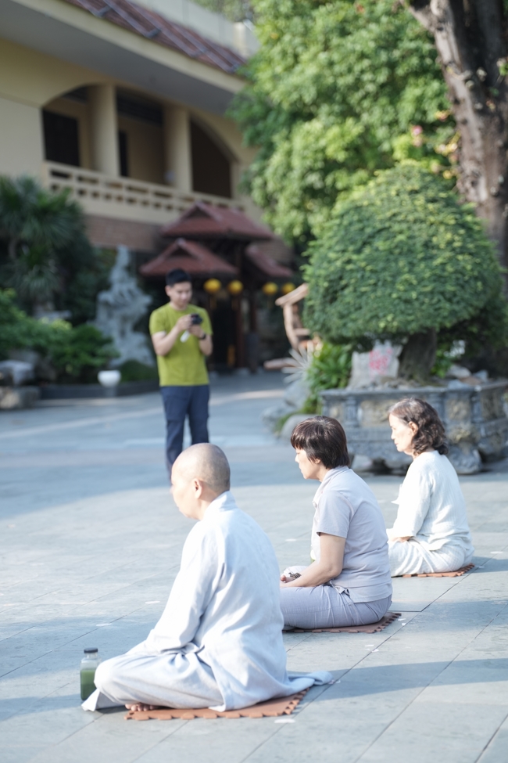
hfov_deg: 14.9
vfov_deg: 22.1
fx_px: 1947
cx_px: 254
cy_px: 382
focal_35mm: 92
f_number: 2.8
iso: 500
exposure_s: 1/1250
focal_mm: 92
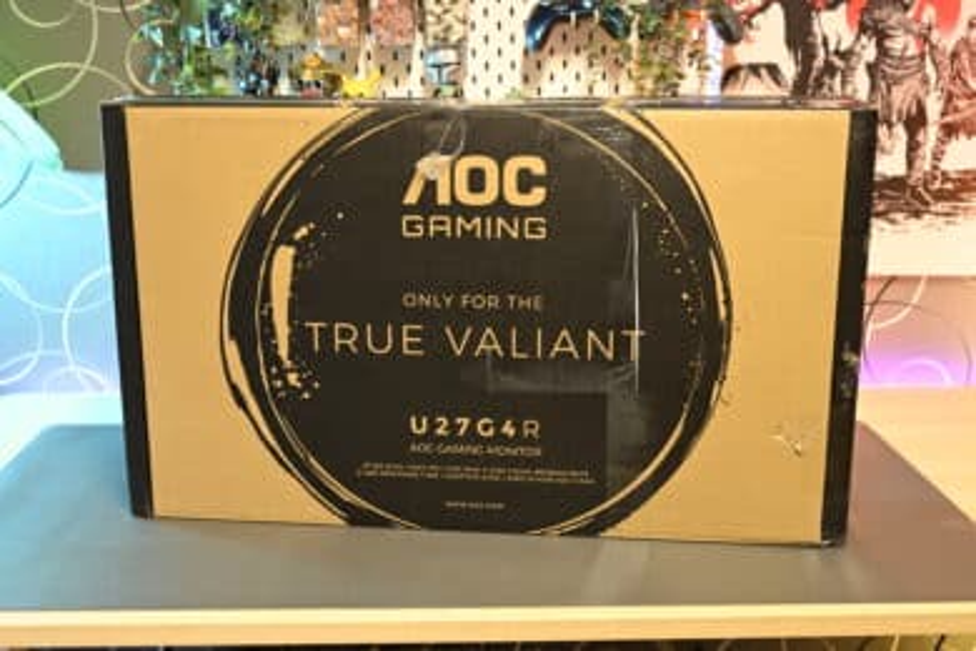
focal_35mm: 44
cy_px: 326
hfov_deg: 44.5
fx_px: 1193
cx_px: 488
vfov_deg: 30.5
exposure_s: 1/50
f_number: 5.6
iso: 3200
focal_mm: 44
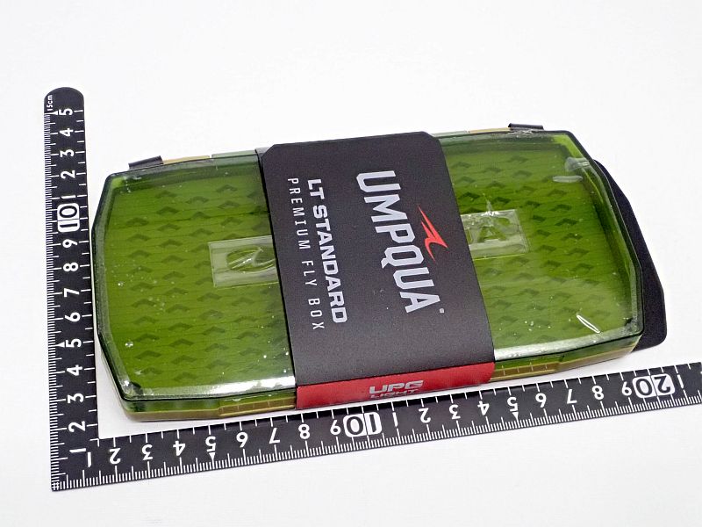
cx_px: 351
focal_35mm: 43
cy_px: 264
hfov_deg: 43.9
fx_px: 872
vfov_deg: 33.6
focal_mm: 7.86
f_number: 4
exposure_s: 1/40
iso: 1600
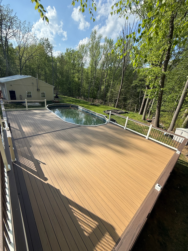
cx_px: 94
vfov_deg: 102.1
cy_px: 126
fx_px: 101
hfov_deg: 85.7
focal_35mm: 14
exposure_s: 1/1033
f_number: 2.2
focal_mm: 2.22
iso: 50
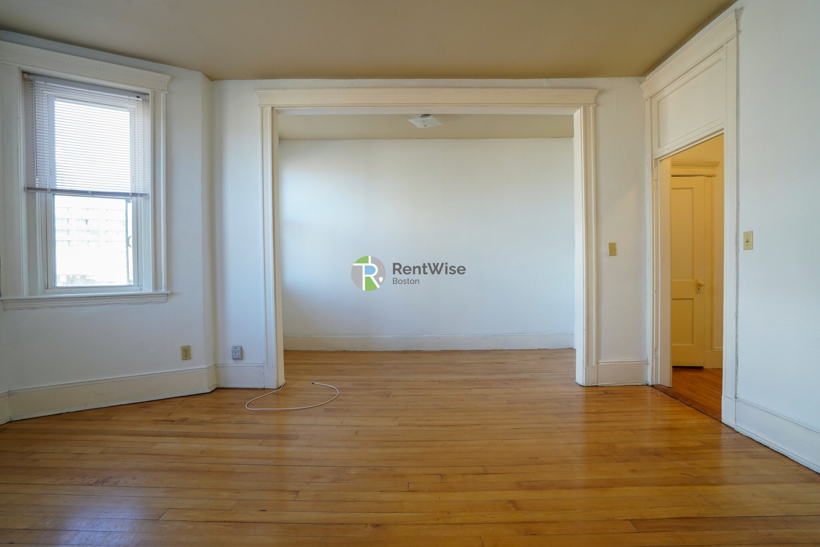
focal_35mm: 16
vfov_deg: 73.8
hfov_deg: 96.7
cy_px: 274
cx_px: 410
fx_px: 364
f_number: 6.3
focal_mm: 16
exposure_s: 1/80
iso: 1000
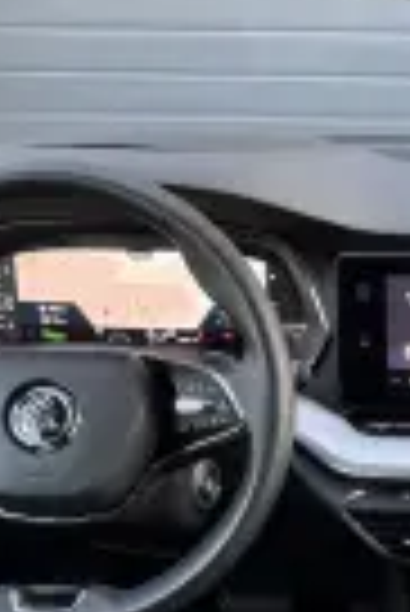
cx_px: 469
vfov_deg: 29.8
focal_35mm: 66
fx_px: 1125
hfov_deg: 19.6
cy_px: 482
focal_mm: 6.76
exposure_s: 1/60
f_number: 1.78
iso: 400
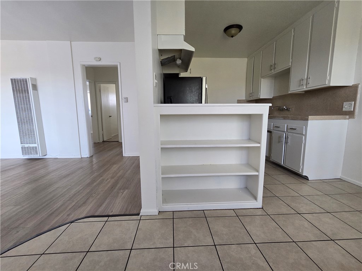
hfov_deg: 106.2
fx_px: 136
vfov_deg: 89.9
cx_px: 181
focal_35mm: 13
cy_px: 136
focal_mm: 2.2
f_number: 2.2
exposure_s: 1/100
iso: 250
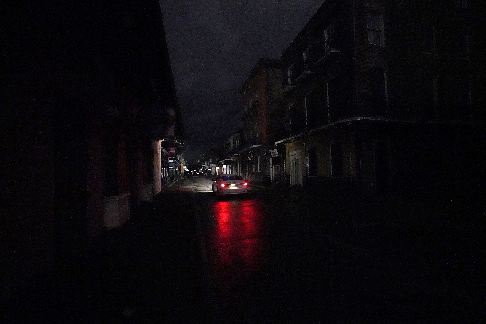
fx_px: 216
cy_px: 162
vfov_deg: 73.7
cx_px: 243
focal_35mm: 16
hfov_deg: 96.7
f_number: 2.8
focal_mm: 16
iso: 25600
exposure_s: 1/125
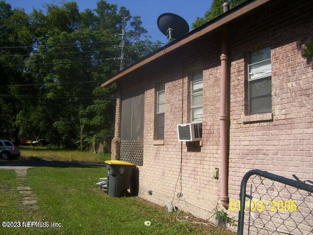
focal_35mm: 36
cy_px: 118
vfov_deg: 39.7
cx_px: 156
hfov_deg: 51.3
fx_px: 326
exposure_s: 1/640
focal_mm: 6
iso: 80
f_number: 4.8
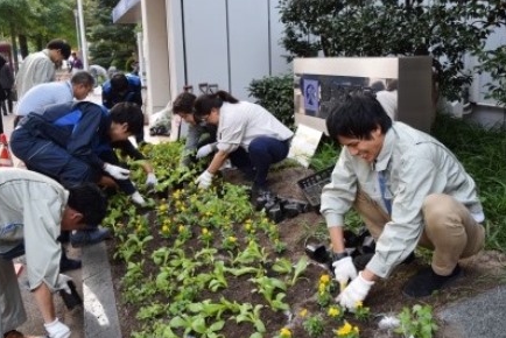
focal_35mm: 33
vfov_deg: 40.6
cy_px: 170
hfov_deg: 57.9
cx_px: 251
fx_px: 457
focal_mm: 21
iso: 400
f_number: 5
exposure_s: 1/100
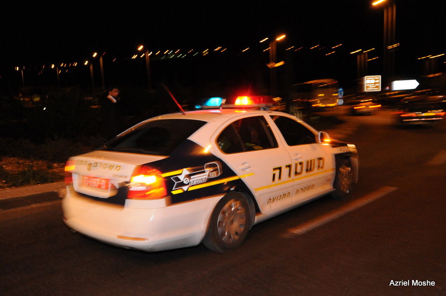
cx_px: 223
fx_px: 483
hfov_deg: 49.6
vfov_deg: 34.1
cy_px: 148
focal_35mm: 39
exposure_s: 1/40
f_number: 4.5
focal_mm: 26
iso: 2500
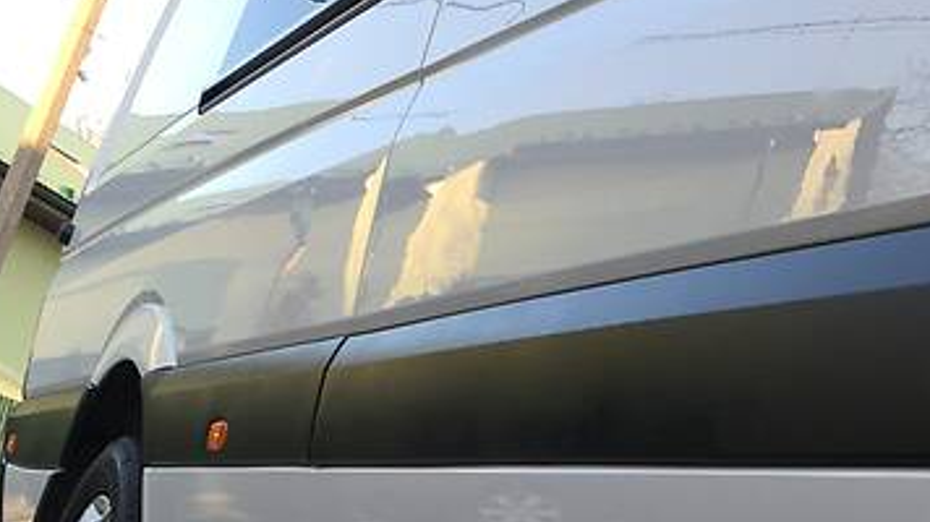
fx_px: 1750
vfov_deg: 16.4
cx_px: 687
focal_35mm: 71
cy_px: 598
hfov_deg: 29.3
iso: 25
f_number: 2.2
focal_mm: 4.2
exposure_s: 1/134
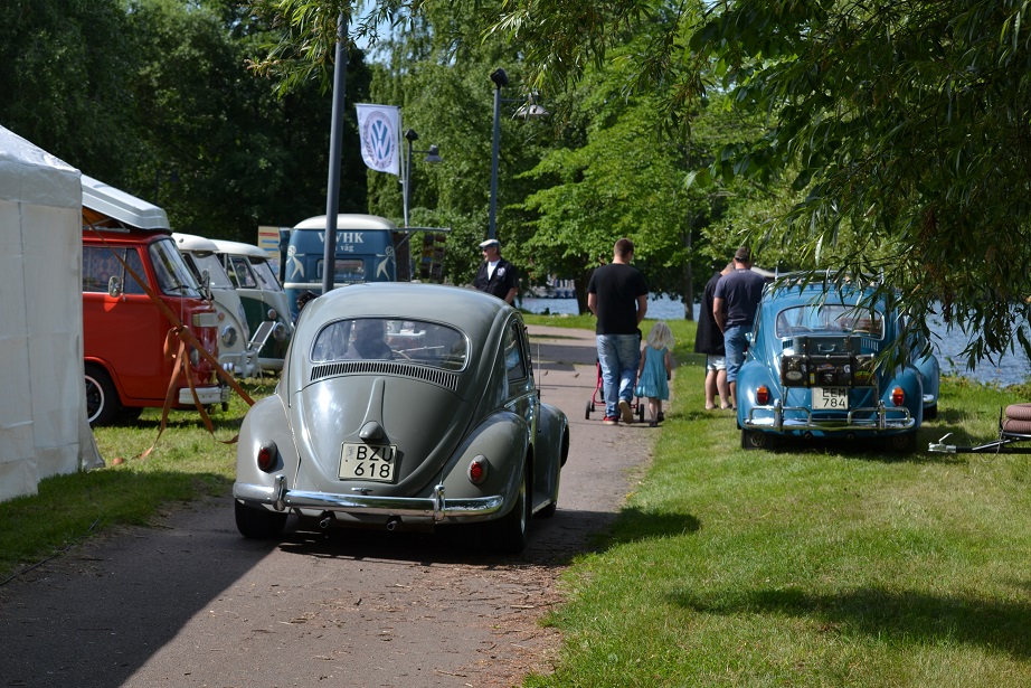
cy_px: 344
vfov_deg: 14.7
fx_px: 2664
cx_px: 516
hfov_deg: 21.9
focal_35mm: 93
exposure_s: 1/250
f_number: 8
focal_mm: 62
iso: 100
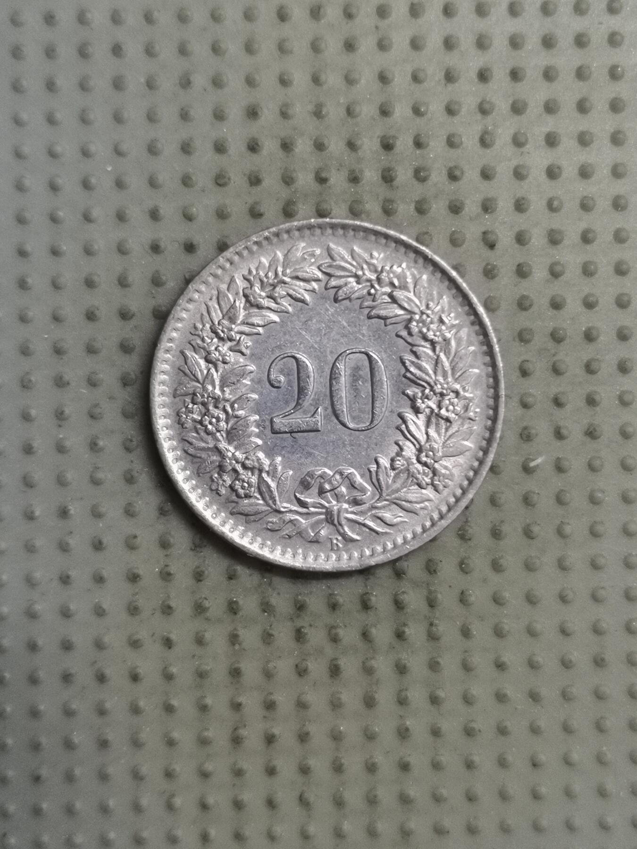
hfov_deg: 28.0
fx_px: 1276
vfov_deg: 36.8
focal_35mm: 52
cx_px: 318
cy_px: 424
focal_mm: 4.75
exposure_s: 1/25.7
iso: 500
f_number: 1.8
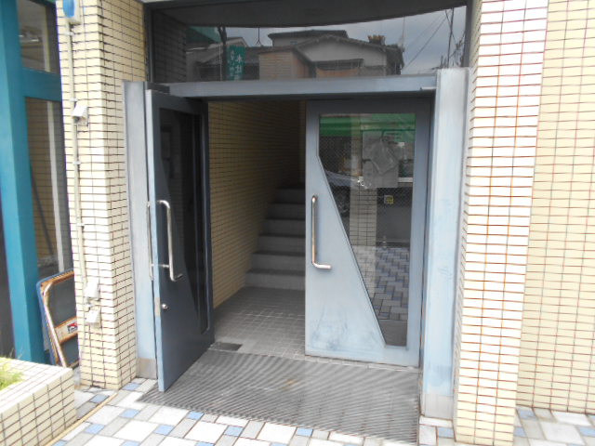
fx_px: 447
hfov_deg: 67.3
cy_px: 223
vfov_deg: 53.1
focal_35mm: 26
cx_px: 298
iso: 220
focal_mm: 4.6
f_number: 3.2
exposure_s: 1/250
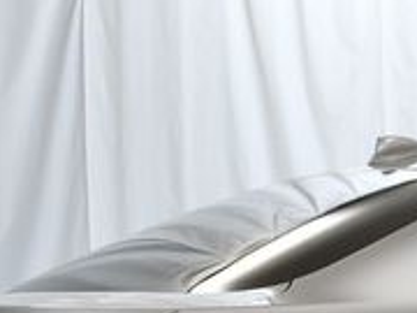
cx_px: 512
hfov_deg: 15.4
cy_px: 441
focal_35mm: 123
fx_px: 1482
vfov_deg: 11.6
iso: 800
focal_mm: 18
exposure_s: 1/250
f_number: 3.5
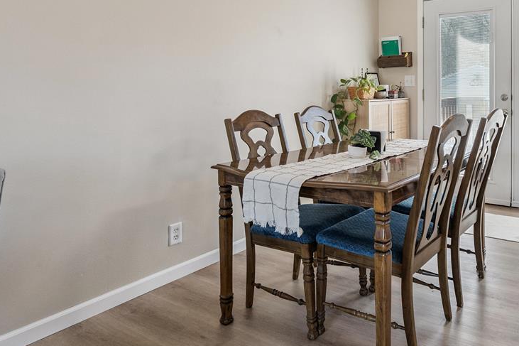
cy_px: 86
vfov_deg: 44.8
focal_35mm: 28
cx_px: 382
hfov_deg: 62.2
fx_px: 404
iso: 400
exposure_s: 1/30
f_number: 8
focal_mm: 16
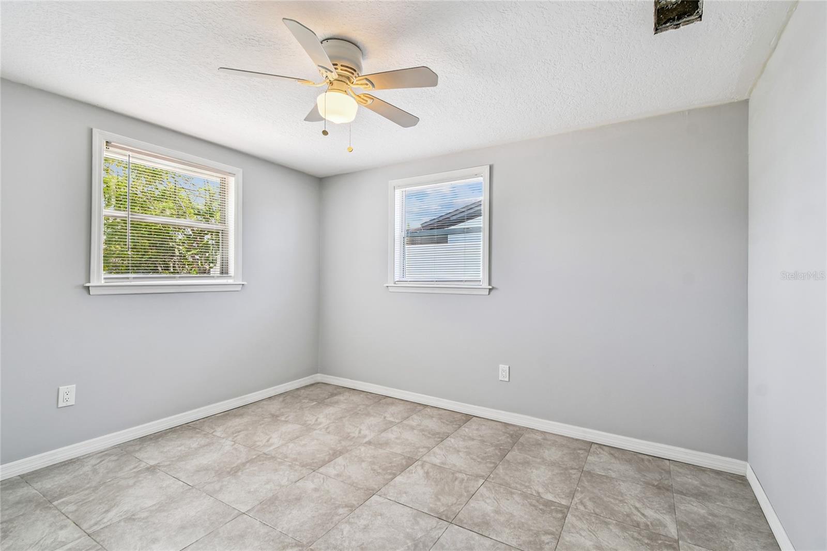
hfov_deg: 100.4
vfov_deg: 77.3
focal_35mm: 15
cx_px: 414
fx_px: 344
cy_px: 276
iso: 100
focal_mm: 10
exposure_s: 1/10
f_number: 7.1
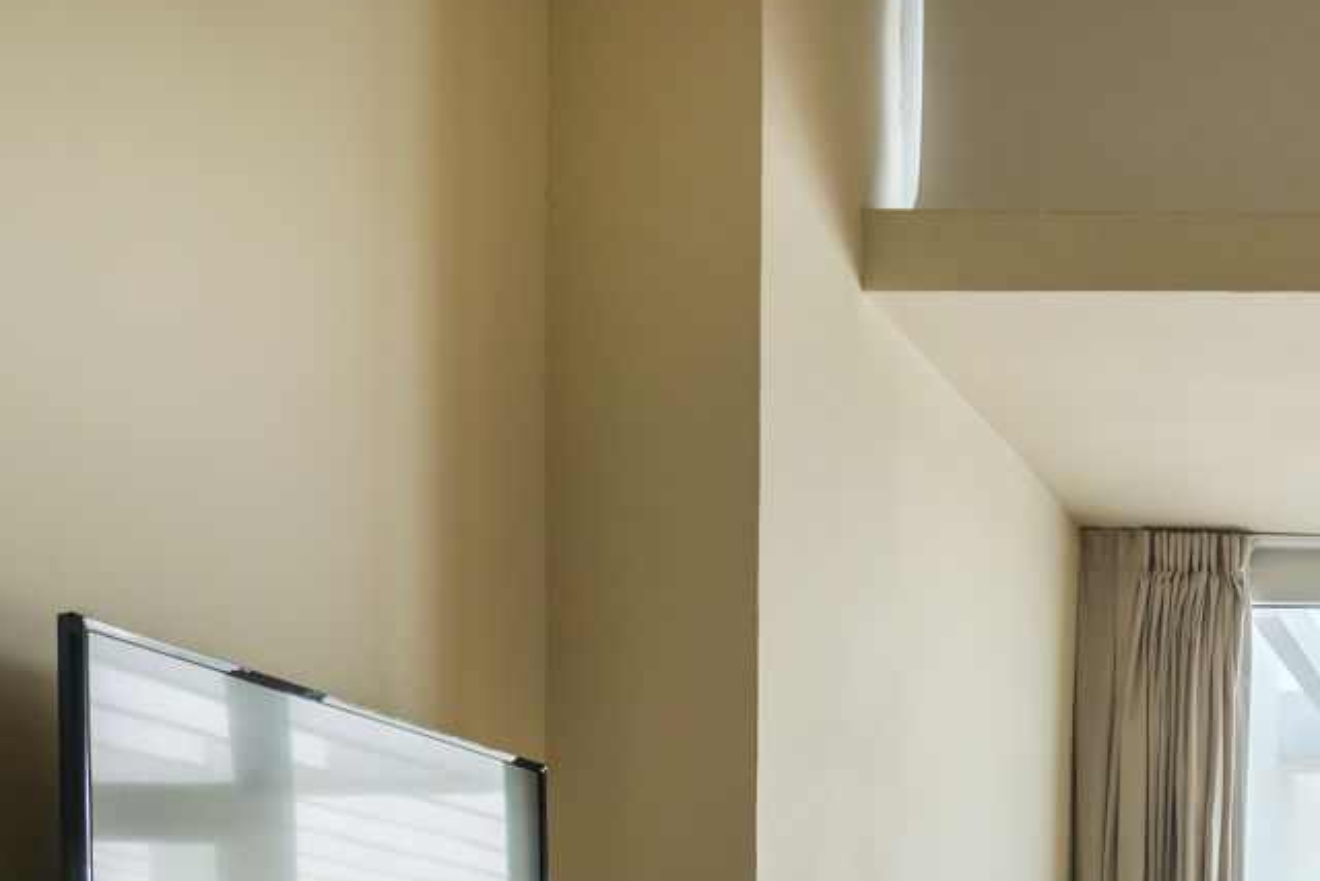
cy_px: 1134
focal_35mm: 60
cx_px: 1583
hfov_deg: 28.9
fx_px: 2200
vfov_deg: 20.7
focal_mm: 20
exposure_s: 1/250
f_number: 10
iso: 400
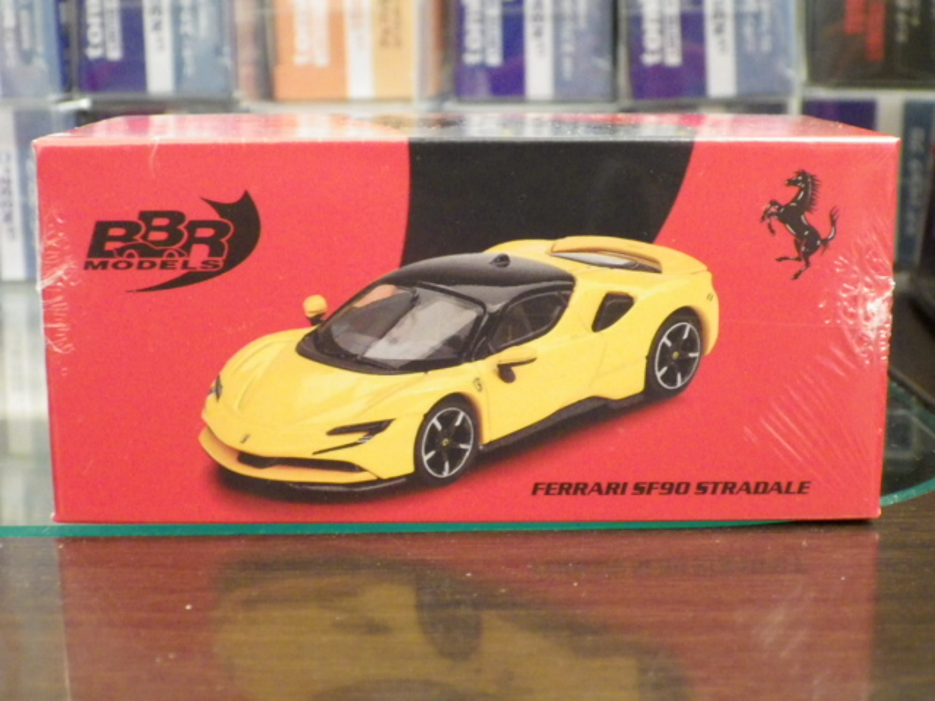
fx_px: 1594
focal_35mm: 59
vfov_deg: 24.8
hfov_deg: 32.7
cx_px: 468
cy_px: 350
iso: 1250
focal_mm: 10.7
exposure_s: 1/25
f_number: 4
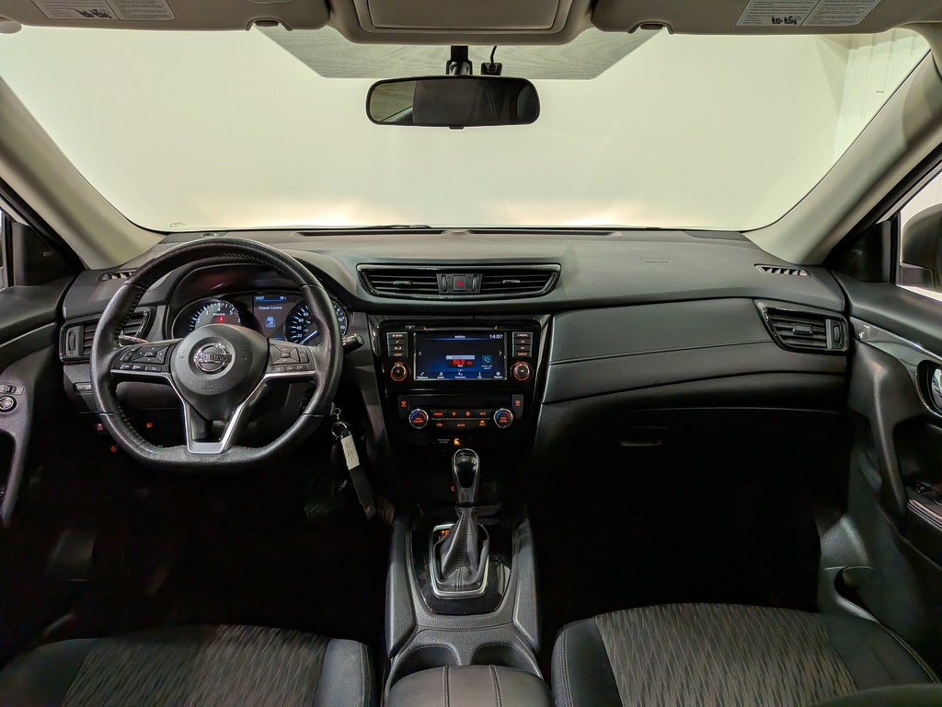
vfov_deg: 56.8
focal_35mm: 24
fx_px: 653
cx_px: 471
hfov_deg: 71.6
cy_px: 354
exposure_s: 1/24
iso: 44
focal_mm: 4.53
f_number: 1.7
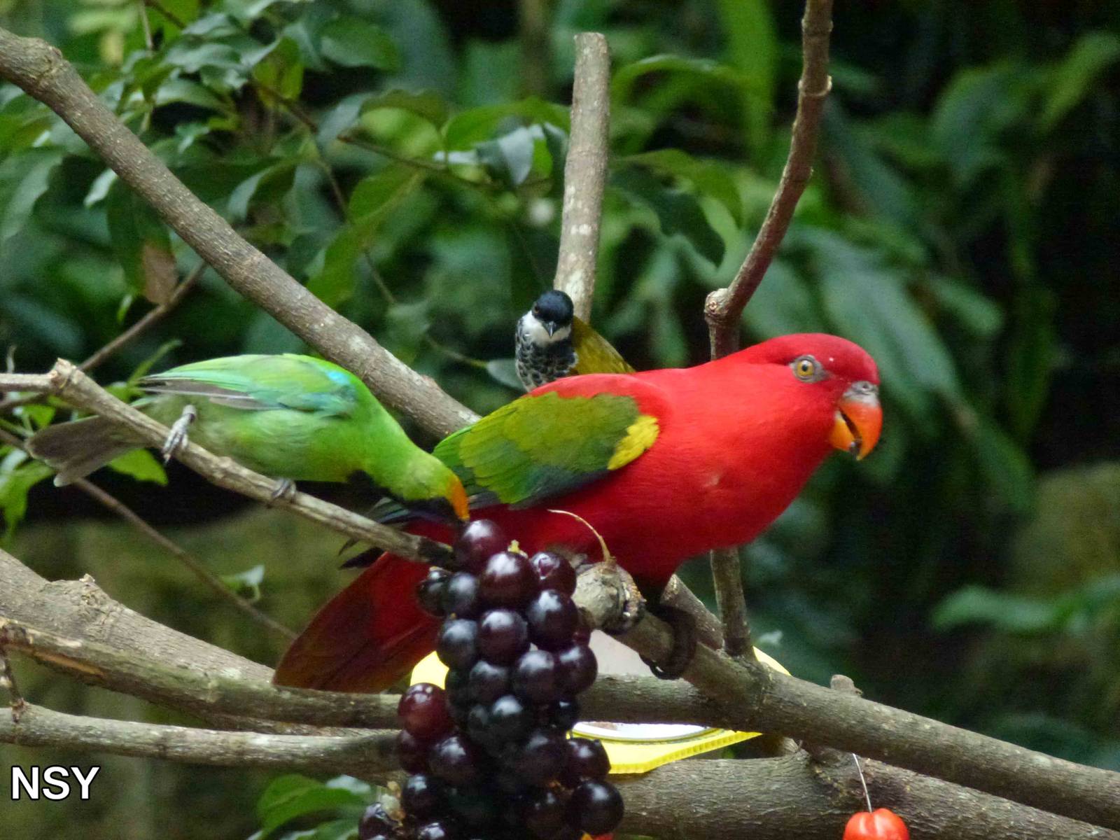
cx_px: 560
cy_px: 420
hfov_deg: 6.1
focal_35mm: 327
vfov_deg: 4.5
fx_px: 10580
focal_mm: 58.6
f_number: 5.8
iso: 800
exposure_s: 1/60
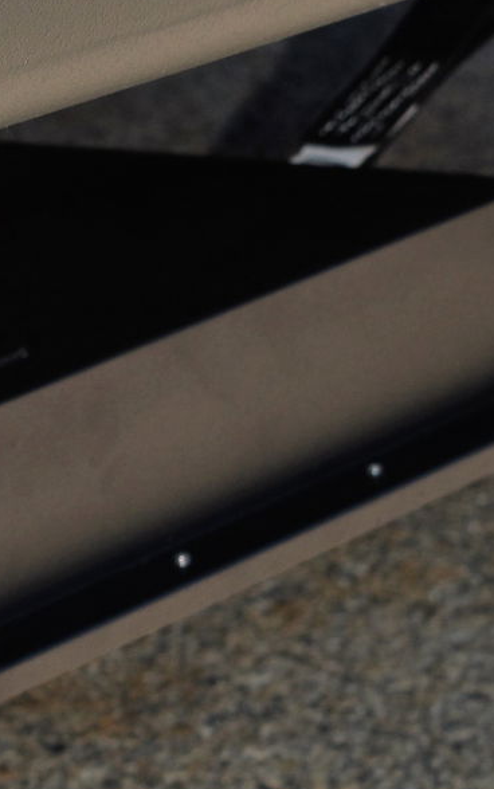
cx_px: -121
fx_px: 7383
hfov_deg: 3.8
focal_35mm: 343
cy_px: 583
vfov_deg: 6.1
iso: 100
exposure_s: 1/200
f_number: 8
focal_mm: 55
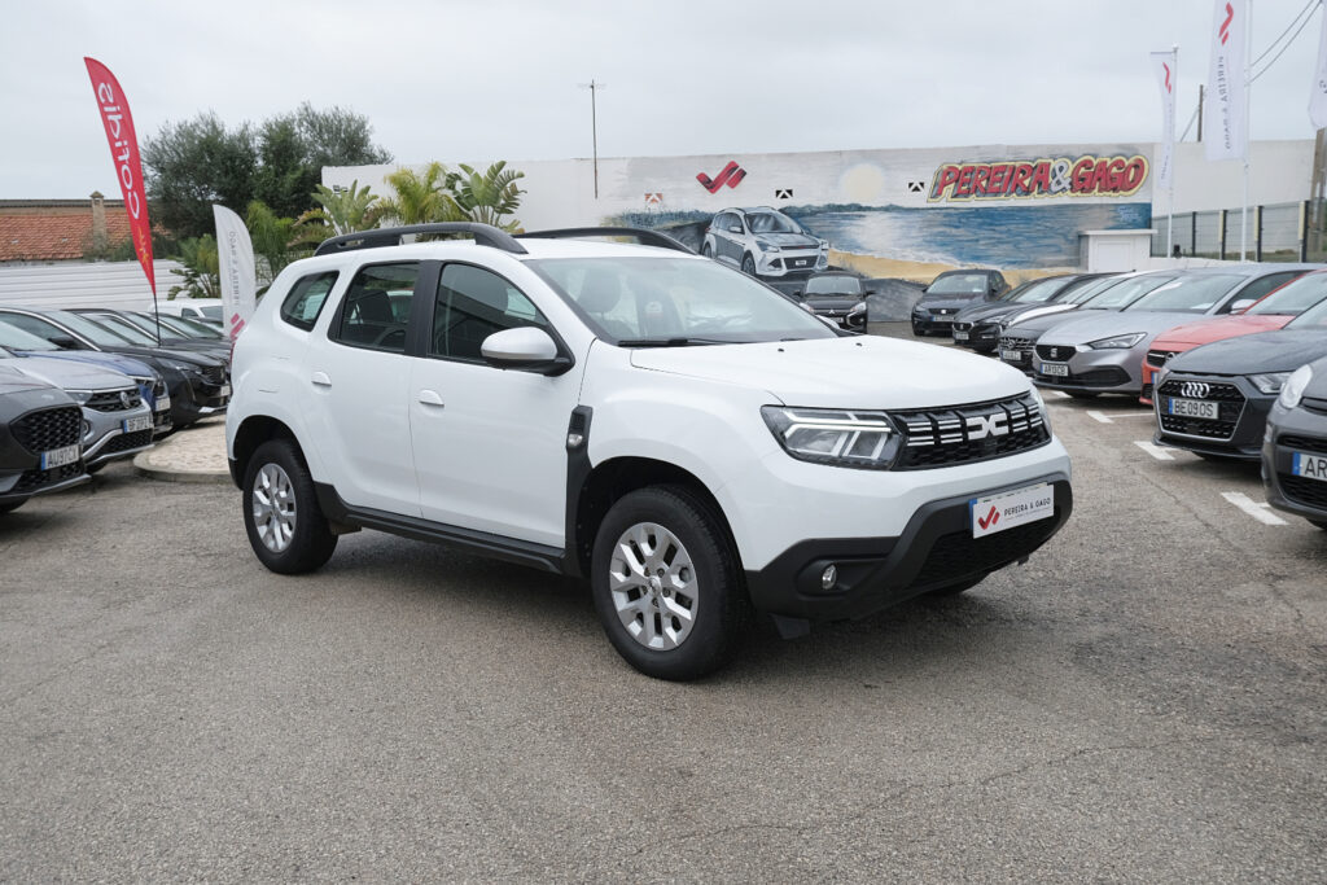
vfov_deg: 42.3
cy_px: 442
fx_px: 1143
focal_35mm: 31
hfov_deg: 60.3
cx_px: 664
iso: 160
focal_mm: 20.9
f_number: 9
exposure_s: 1/100
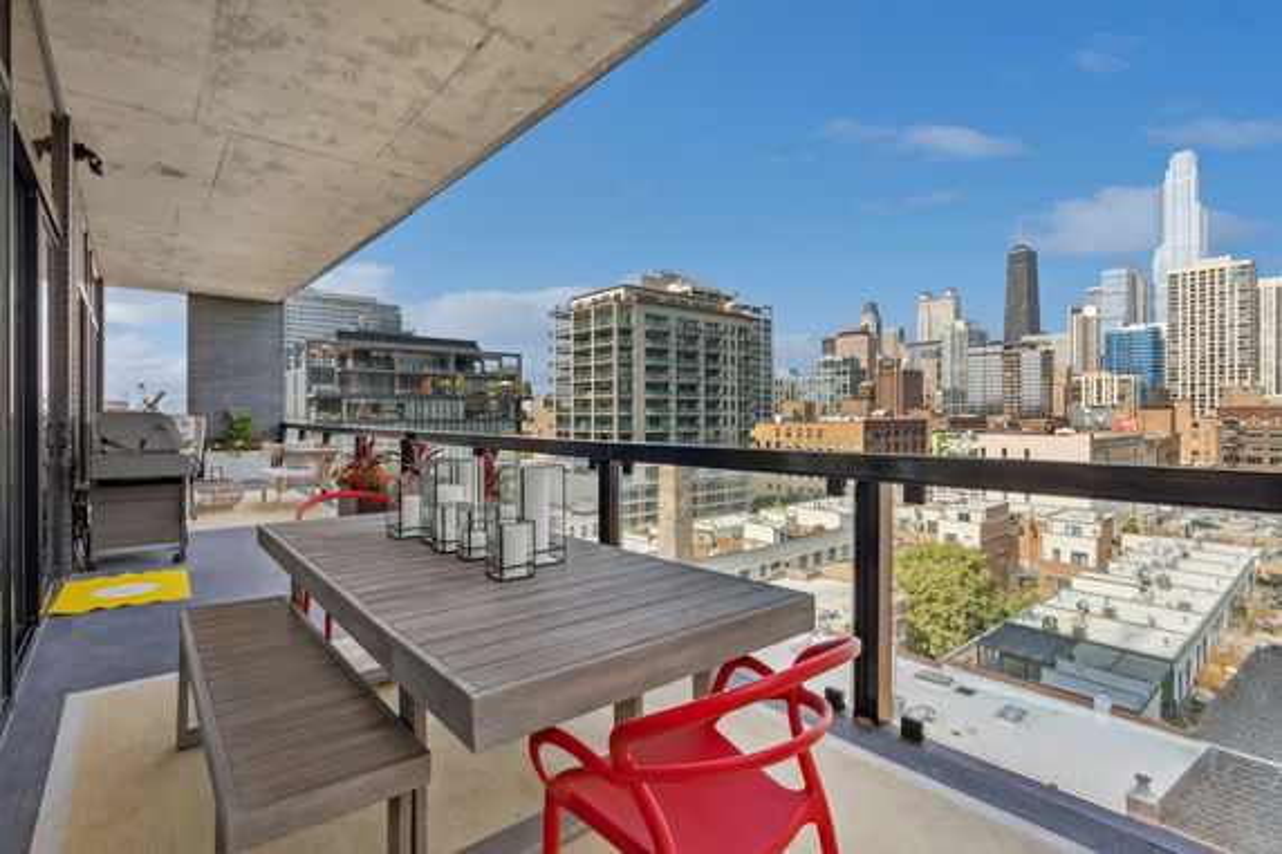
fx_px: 605
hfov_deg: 93.3
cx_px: 641
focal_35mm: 17
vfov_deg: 70.4
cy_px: 427
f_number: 8
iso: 320
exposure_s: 1/320
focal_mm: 17
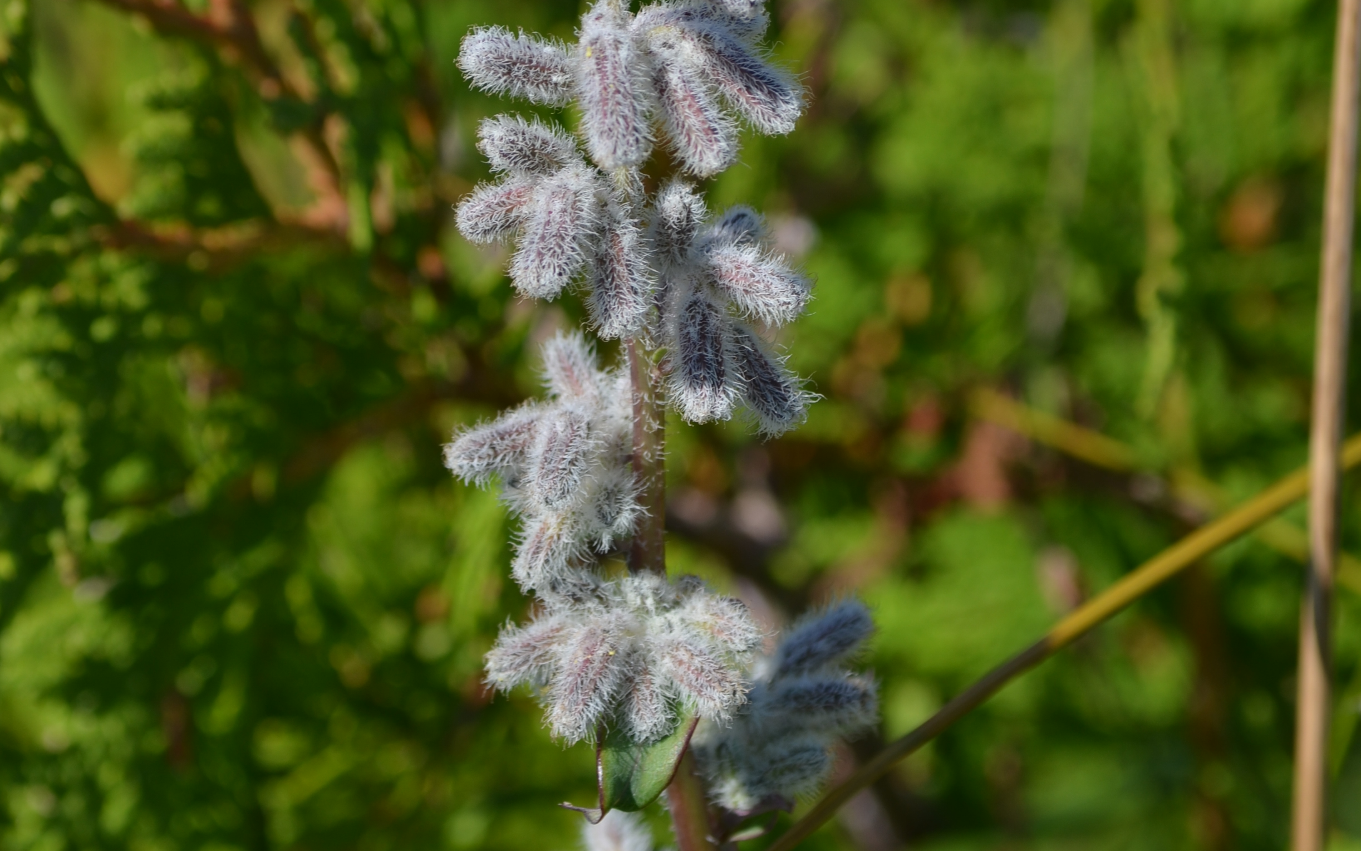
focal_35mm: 692
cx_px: 681
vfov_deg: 1.9
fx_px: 25667
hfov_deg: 3.0
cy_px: 442
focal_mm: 300
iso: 100
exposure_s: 1/320
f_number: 8
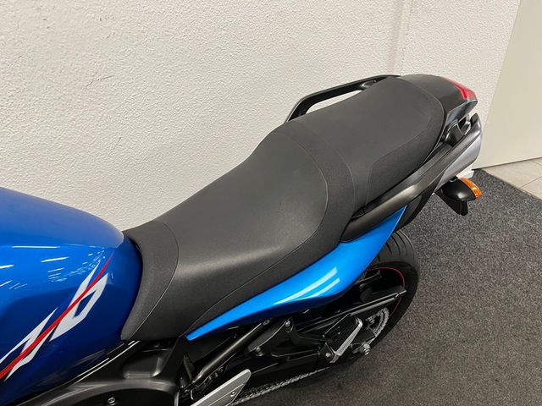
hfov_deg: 67.3
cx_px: 271
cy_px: 203
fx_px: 407
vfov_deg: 53.1
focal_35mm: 26
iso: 100
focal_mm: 5.1
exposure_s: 1/50
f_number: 1.6
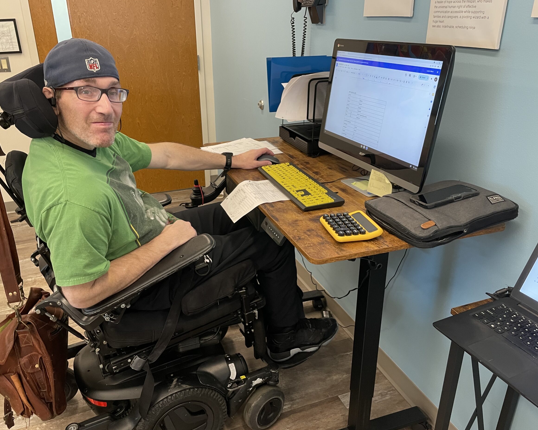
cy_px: 214
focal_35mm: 28
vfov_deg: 51.5
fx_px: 446
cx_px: 249
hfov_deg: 62.1
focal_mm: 4.2
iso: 250
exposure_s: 1/45
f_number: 1.6
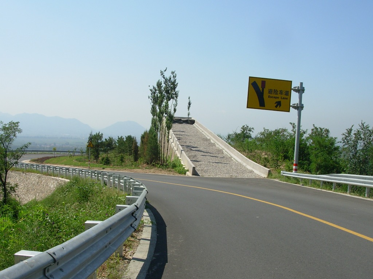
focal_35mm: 38
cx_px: 186
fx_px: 409
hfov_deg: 49.0
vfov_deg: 37.7
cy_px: 140
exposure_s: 1/512
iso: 50
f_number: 4.9
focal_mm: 6.3
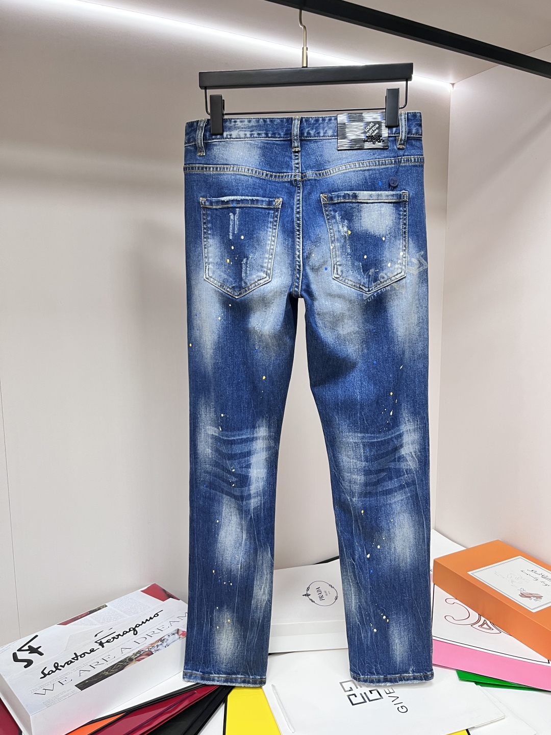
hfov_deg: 53.1
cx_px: 276
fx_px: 552
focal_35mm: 26
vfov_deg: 67.3
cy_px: 368
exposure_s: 1/56
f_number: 1.6
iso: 100
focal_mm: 5.1
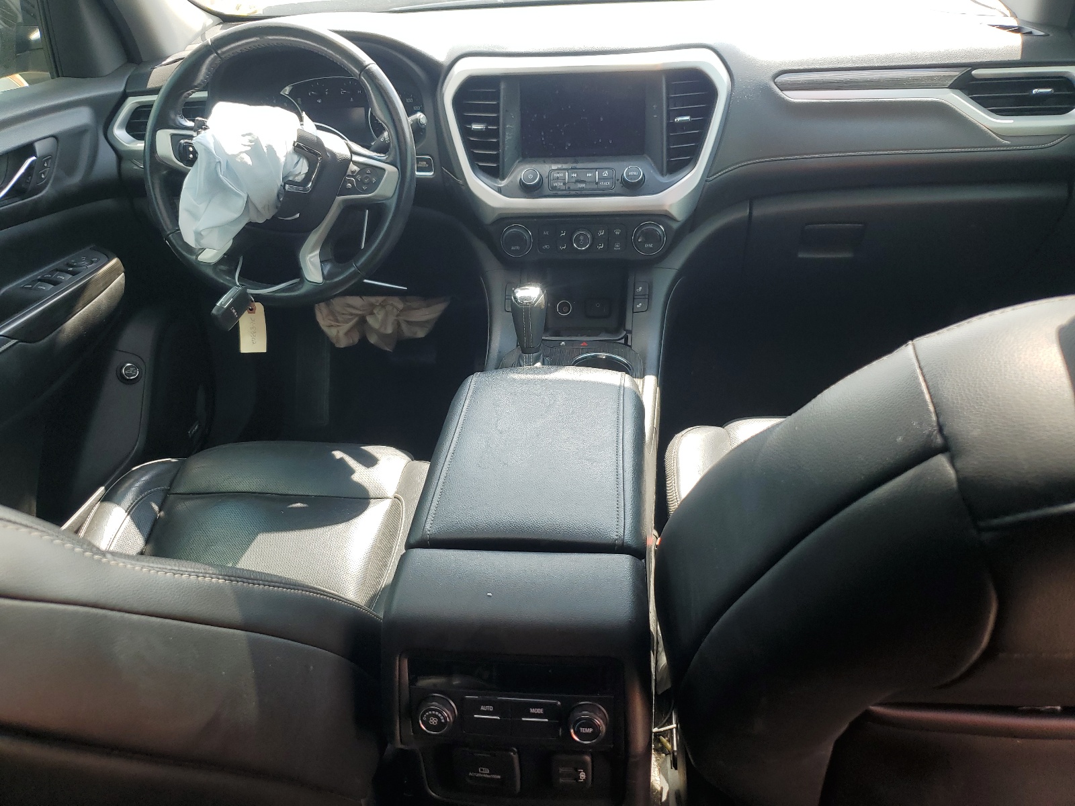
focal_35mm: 26
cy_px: 403
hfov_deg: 67.3
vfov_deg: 53.1
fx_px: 807
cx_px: 538
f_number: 1.5
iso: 50
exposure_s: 1/333
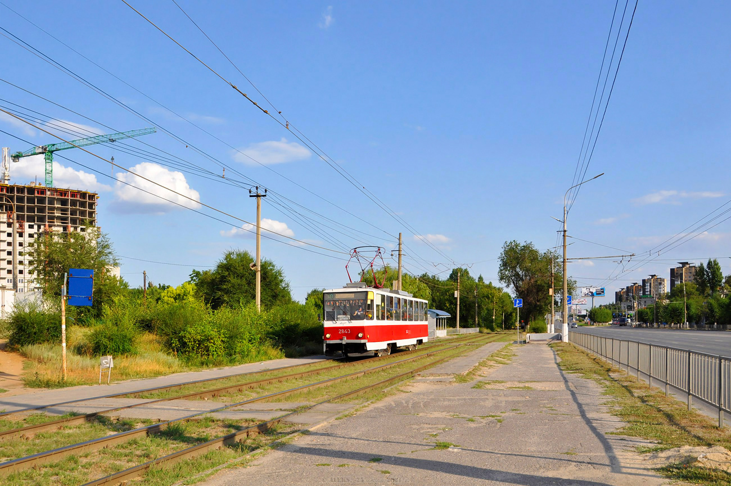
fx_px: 639
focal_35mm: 32
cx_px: 366
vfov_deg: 41.6
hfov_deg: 59.5
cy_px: 243
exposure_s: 1/500
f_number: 8
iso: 200
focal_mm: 21
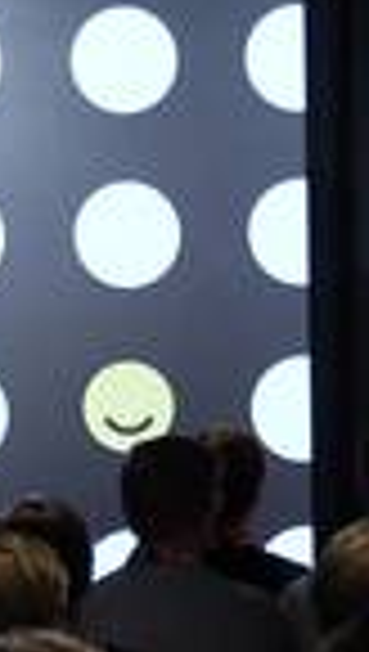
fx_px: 4314
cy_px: 427
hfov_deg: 4.9
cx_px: 158
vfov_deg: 8.6
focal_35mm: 249
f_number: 3.6
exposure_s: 1/52
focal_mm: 35.8
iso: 1600
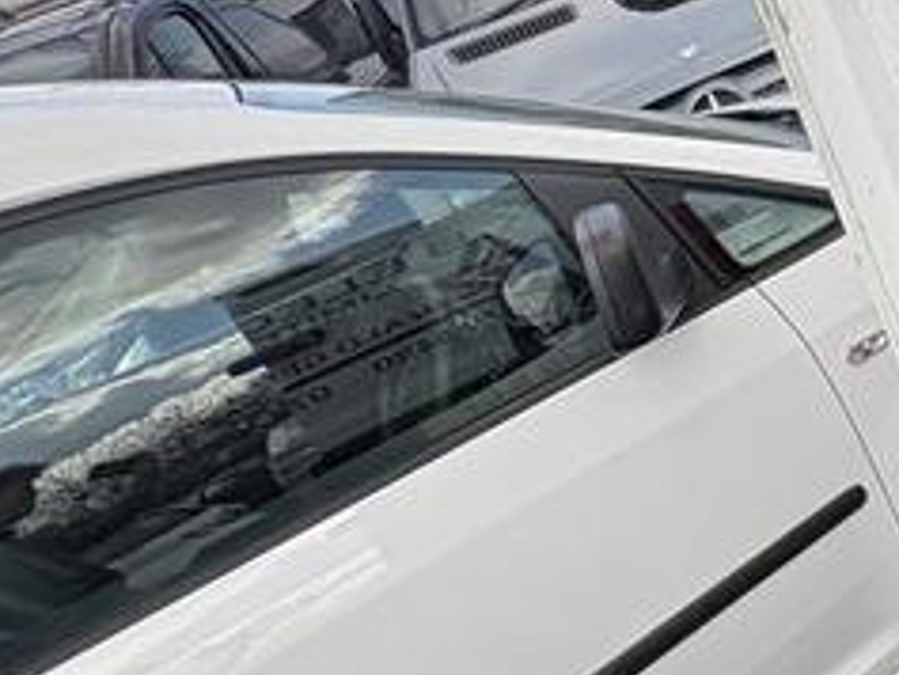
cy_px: -38
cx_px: 1419
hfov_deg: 25.2
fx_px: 1377
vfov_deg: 25.8
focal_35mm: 53
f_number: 2.2
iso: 40
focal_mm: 2.22
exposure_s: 1/495
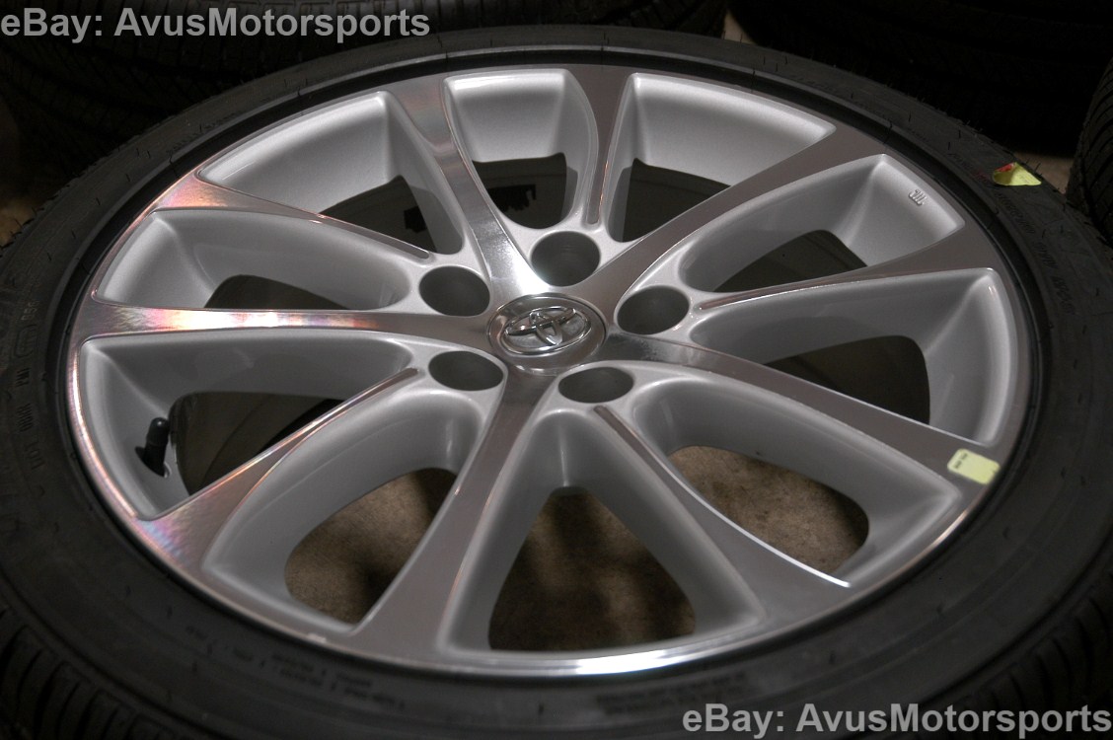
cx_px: 556
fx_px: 1622
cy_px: 370
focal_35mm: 52
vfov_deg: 25.7
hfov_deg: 37.9
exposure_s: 1/80
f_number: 4.2
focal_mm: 35
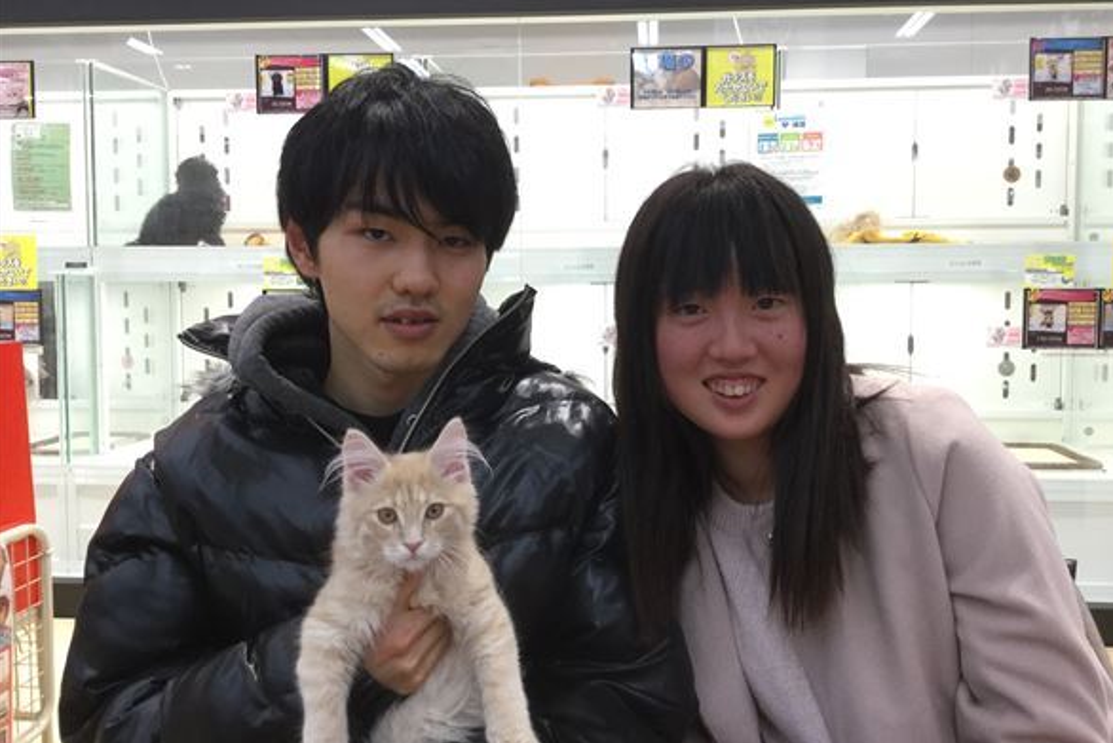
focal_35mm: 33
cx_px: 568
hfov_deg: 57.2
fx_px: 1020
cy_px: 350
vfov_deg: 40.0
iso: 40
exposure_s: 1/30
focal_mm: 3.3
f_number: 2.4
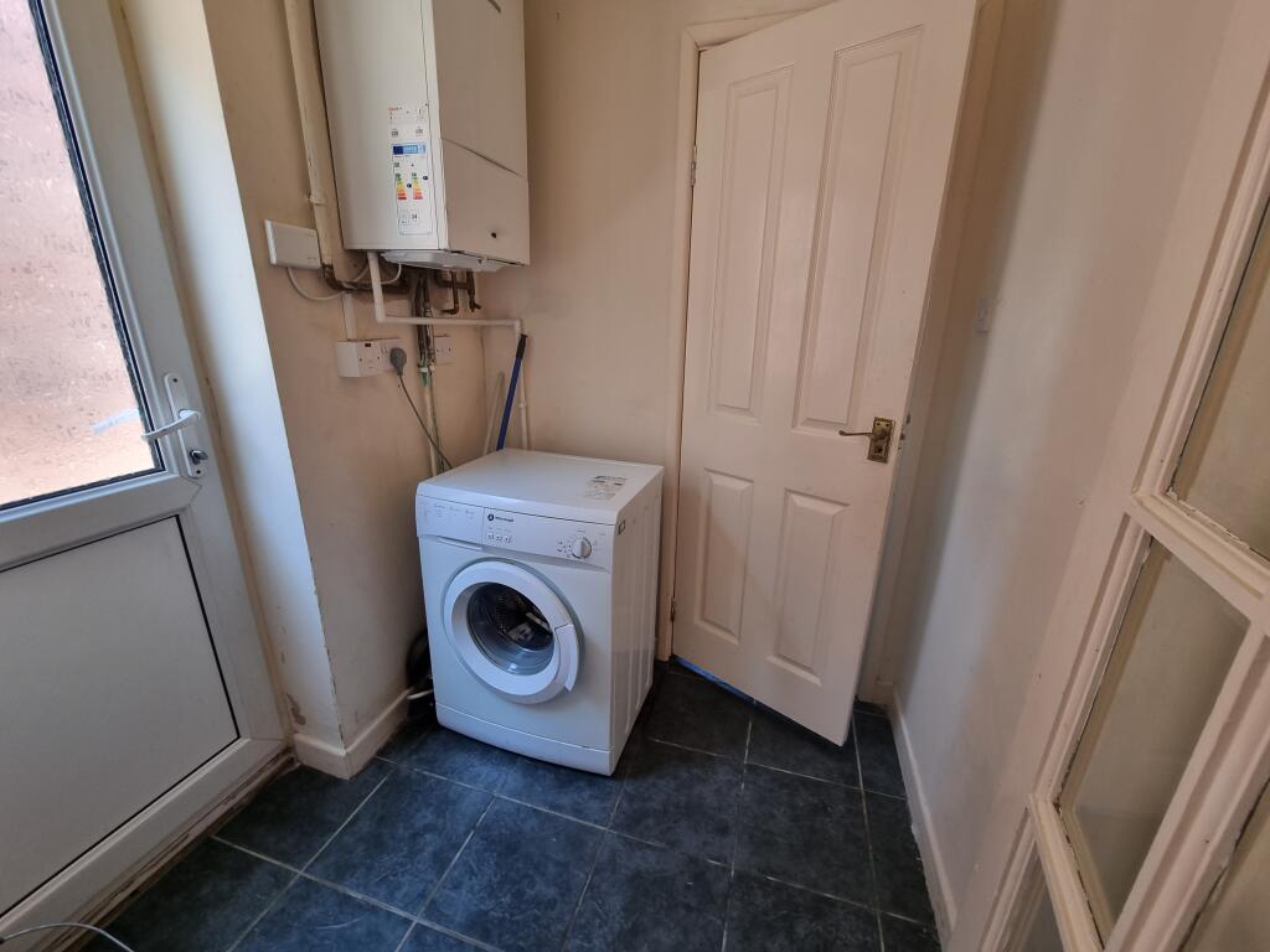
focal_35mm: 13
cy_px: 476
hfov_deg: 106.2
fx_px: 477
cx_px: 635
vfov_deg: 89.9
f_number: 2.2
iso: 100
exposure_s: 1/50
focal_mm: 2.2
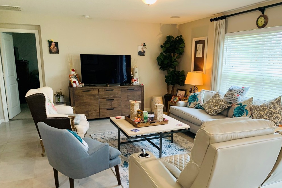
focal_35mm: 28
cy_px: 107
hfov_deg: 65.5
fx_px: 219
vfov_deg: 46.3
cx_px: 146
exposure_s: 1/60
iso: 250
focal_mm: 4.25
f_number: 1.8
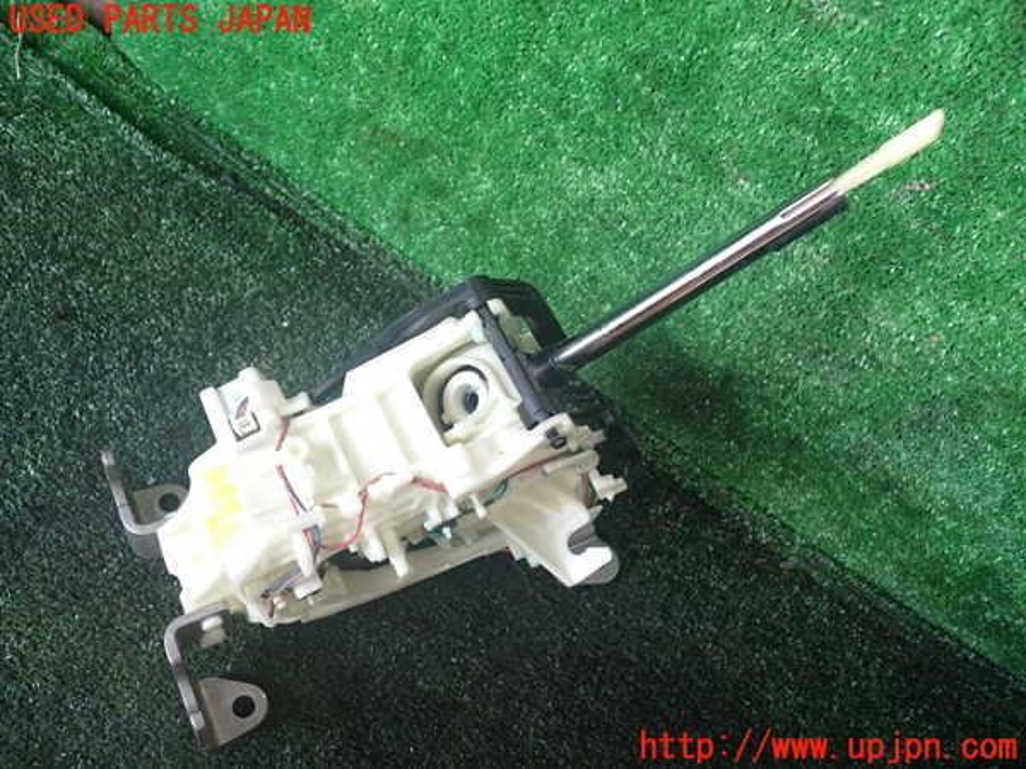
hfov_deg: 60.0
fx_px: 889
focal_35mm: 30
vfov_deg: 46.8
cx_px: 513
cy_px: 384
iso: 125
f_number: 2.3
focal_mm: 5.4
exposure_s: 1/60
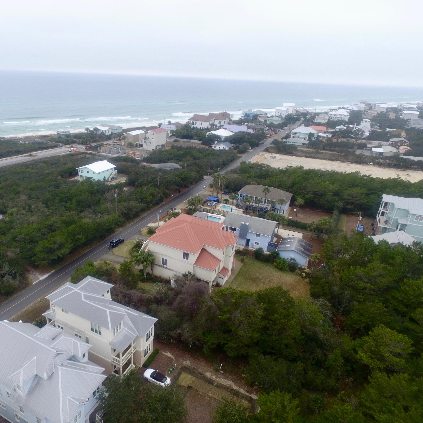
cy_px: 212
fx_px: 332
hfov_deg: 64.3
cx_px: 166
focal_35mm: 24
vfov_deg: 65.0
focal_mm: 3.61
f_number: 2.8
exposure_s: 1/156
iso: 100
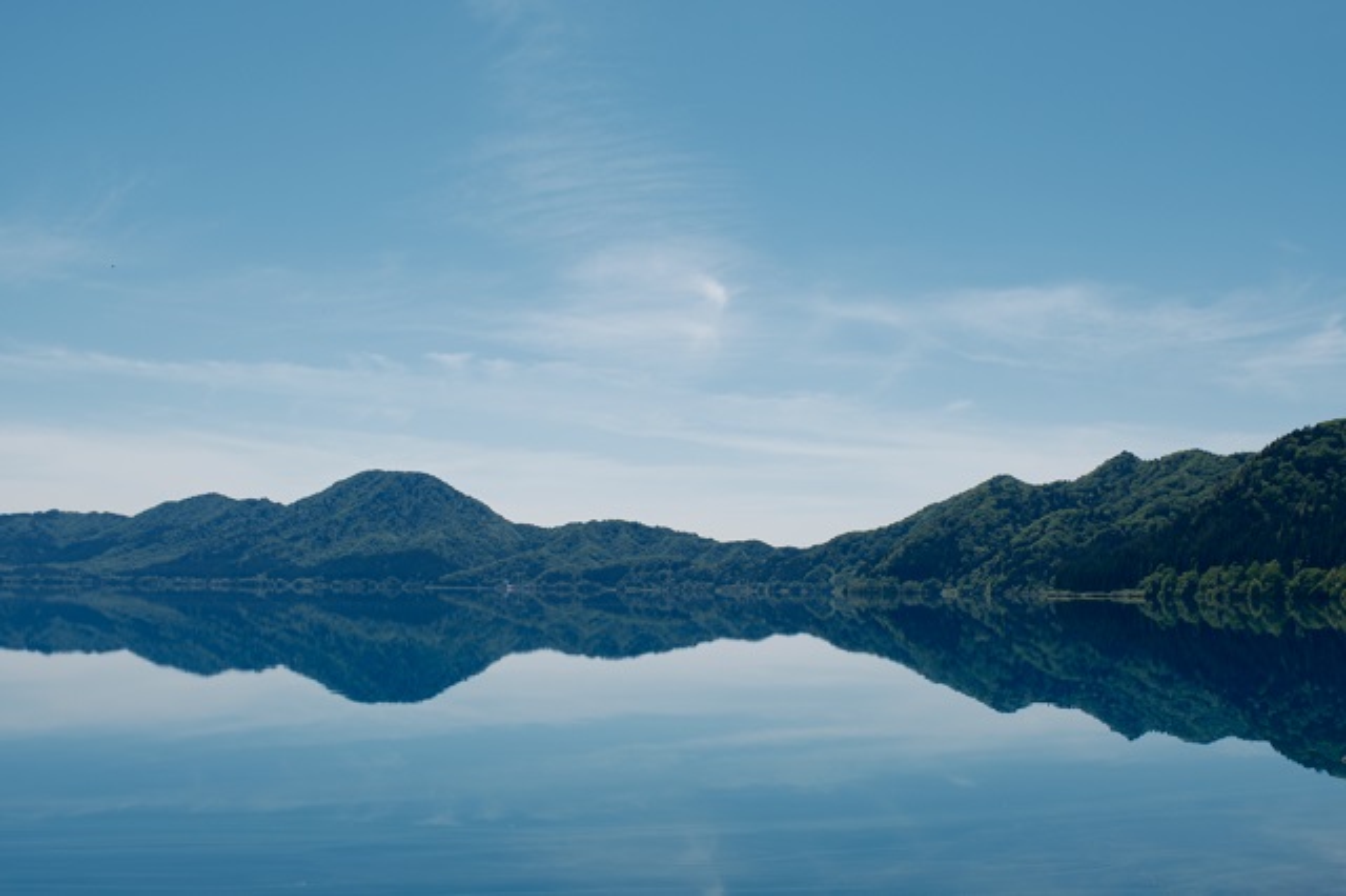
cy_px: 448
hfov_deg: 53.2
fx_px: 1345
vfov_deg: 36.8
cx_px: 673
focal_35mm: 36
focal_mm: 24.2
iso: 125
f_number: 6.4
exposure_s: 1/500
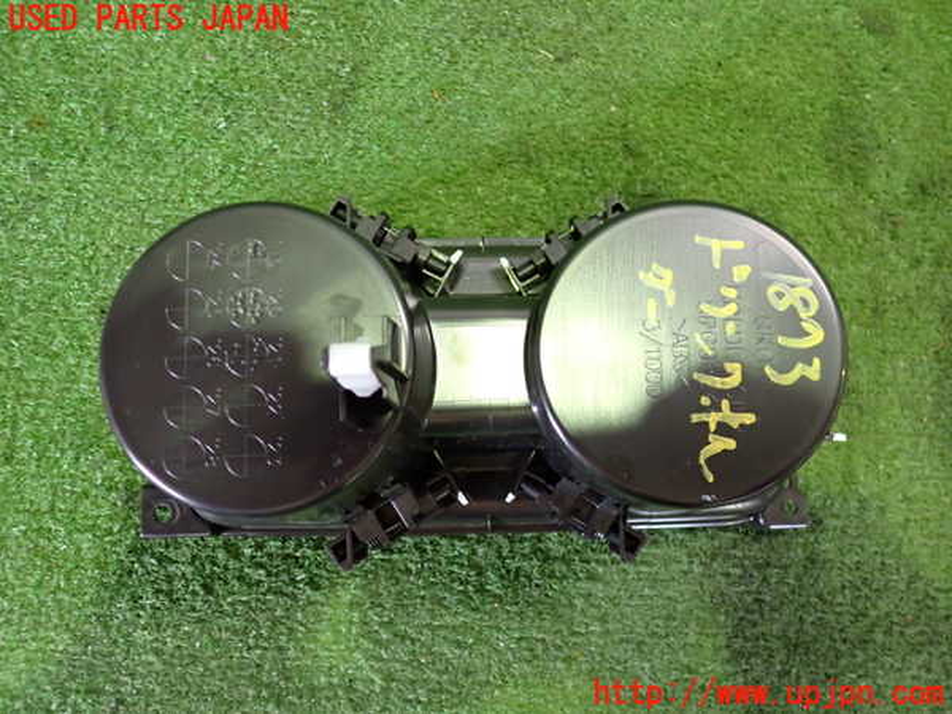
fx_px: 825
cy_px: 357
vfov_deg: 46.8
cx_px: 476
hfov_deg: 60.0
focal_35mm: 30
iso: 640
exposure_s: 1/30
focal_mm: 5.4
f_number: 2.3
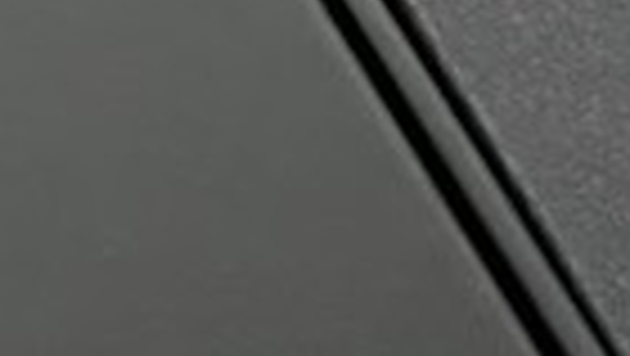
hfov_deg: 10.5
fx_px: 3377
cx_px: -130
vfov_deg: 5.6
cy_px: -710
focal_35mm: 202
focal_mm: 5.7
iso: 320
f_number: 1.5
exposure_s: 1/60
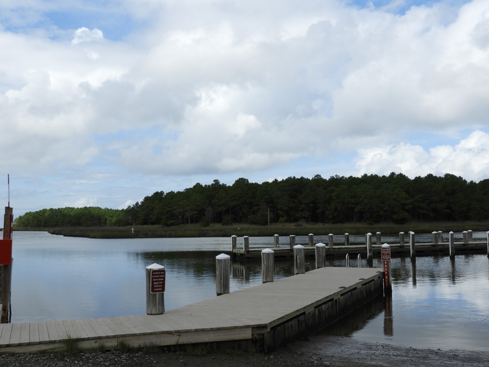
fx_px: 565
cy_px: 184
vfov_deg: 36.0
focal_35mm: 40
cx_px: 244
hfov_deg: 46.8
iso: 100
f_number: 3.8
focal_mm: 7.2
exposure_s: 1/1250
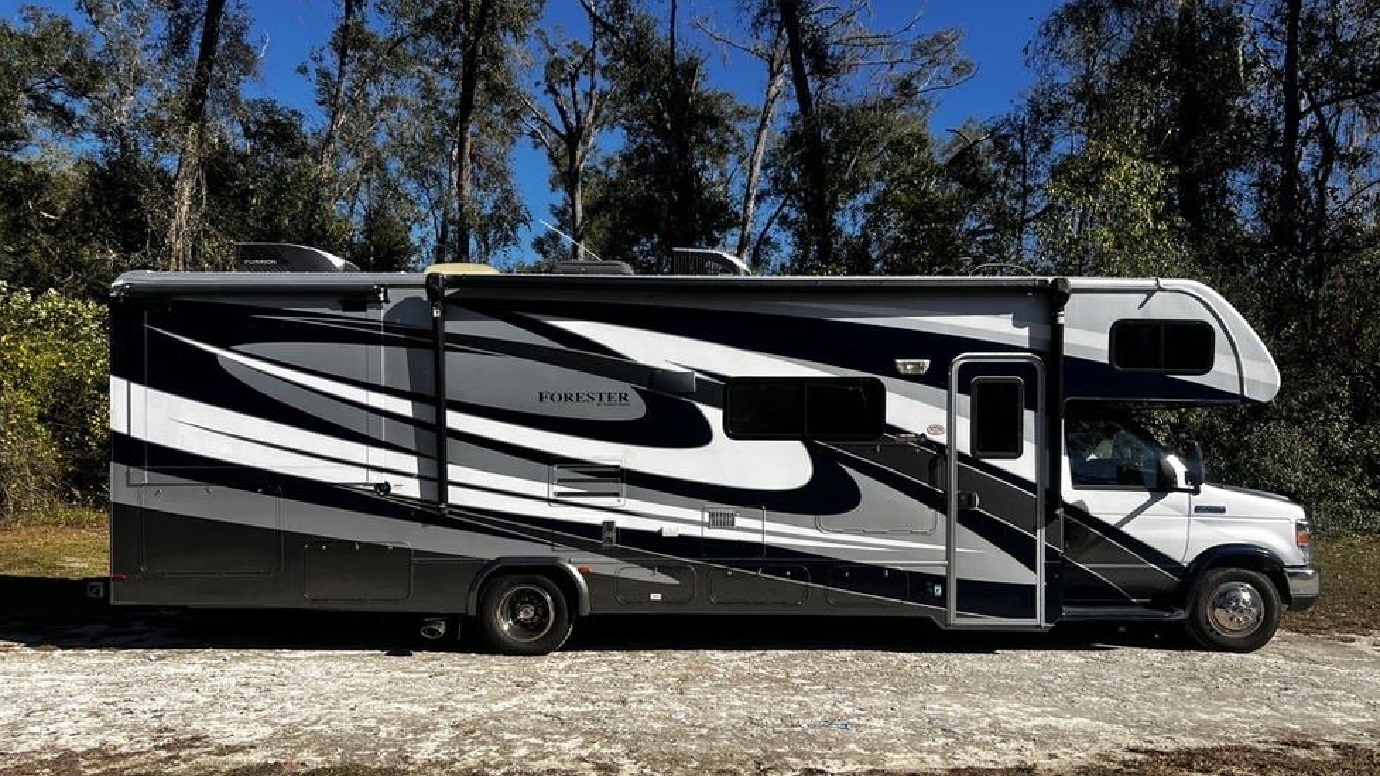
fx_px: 1061
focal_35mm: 29
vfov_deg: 40.1
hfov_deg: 66.1
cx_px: 694
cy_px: 433
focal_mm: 5.7
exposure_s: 1/4274
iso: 50
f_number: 1.5
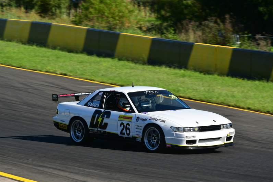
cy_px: 91
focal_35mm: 302
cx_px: 137
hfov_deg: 6.8
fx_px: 2290
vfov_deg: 4.6
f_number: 11
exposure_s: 1/320
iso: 250
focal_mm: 200
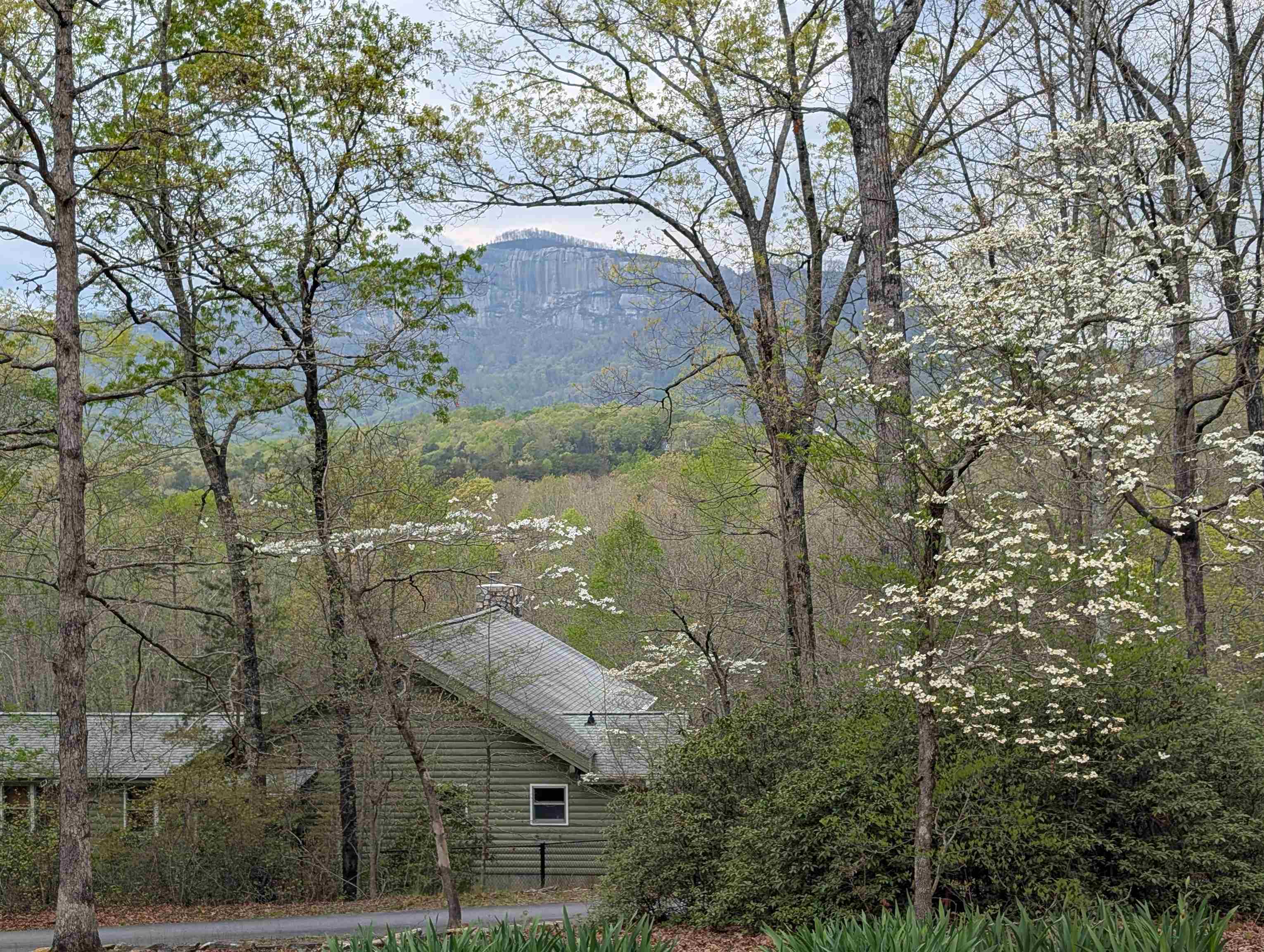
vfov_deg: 29.7
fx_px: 1792
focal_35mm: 49
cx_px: 632
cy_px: 476
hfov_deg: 38.9
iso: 22
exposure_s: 1/602
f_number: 1.68
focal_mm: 6.9
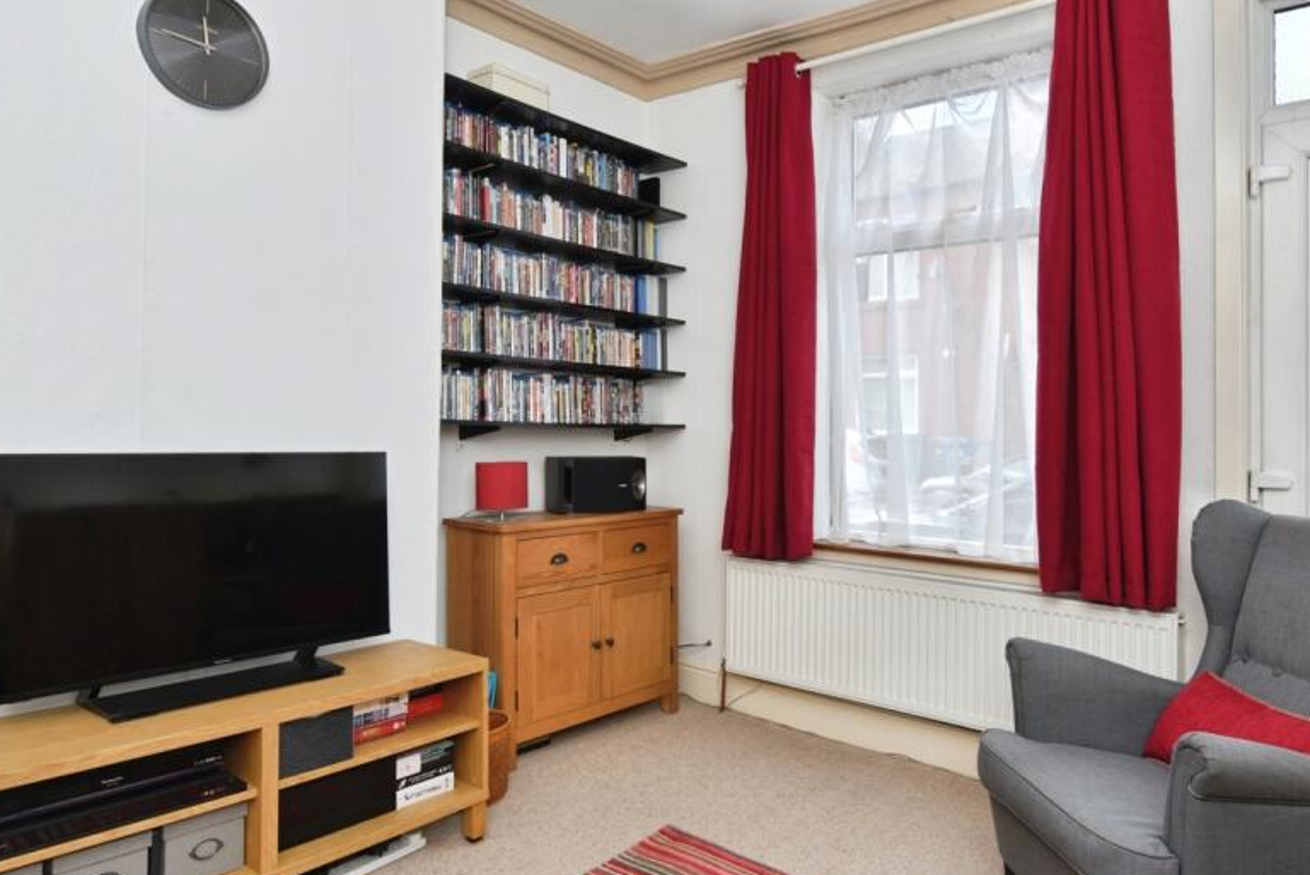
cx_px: 715
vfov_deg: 53.2
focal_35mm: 24
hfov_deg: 73.5
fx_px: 874
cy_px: 418
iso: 400
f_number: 6.7
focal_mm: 18
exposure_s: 1/180
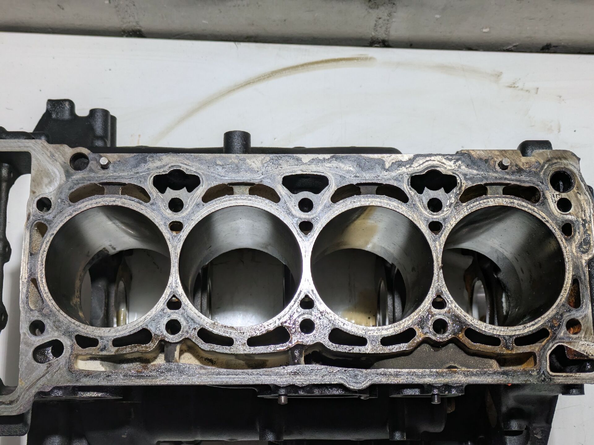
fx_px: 875
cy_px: 222
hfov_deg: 37.5
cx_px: 297
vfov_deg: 28.6
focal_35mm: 51
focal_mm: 5.43
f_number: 1.89
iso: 68
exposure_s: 1/100
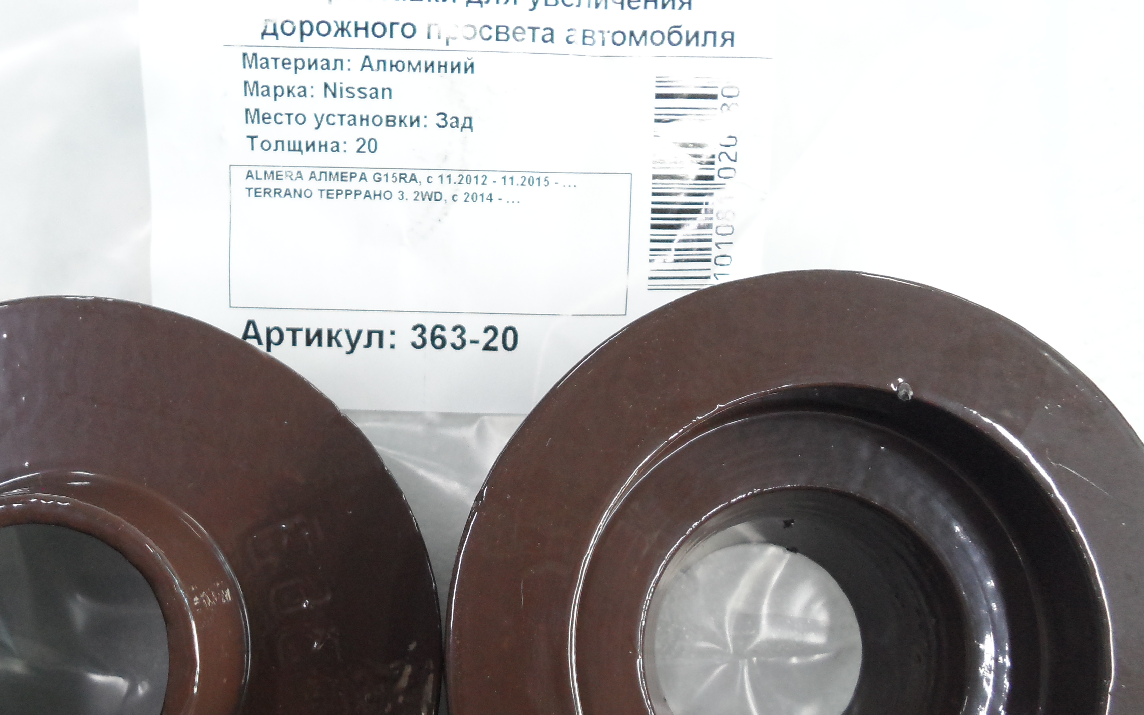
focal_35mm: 36
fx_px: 1122
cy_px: 487
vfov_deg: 34.9
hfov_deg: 53.7
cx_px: 470
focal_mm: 4.5
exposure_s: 1/30
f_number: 2.5
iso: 240
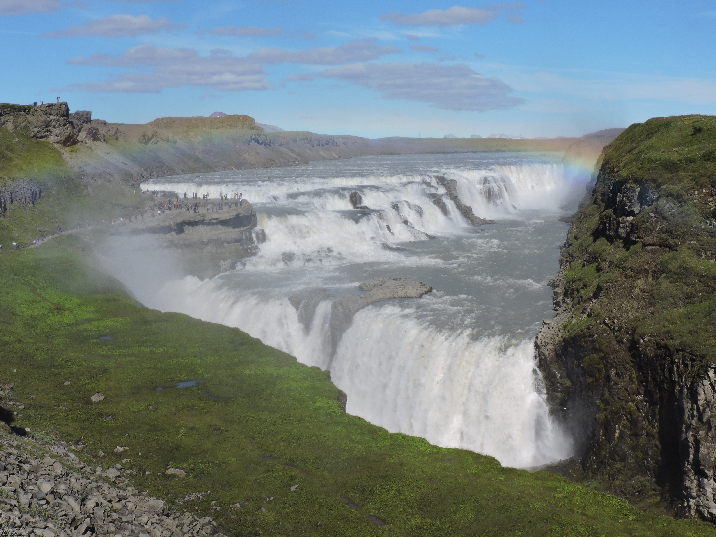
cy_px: 268
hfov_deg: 38.2
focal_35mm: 50
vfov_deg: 29.1
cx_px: 358
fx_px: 1034
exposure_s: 1/1250
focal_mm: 8.9
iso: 100
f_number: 4.5
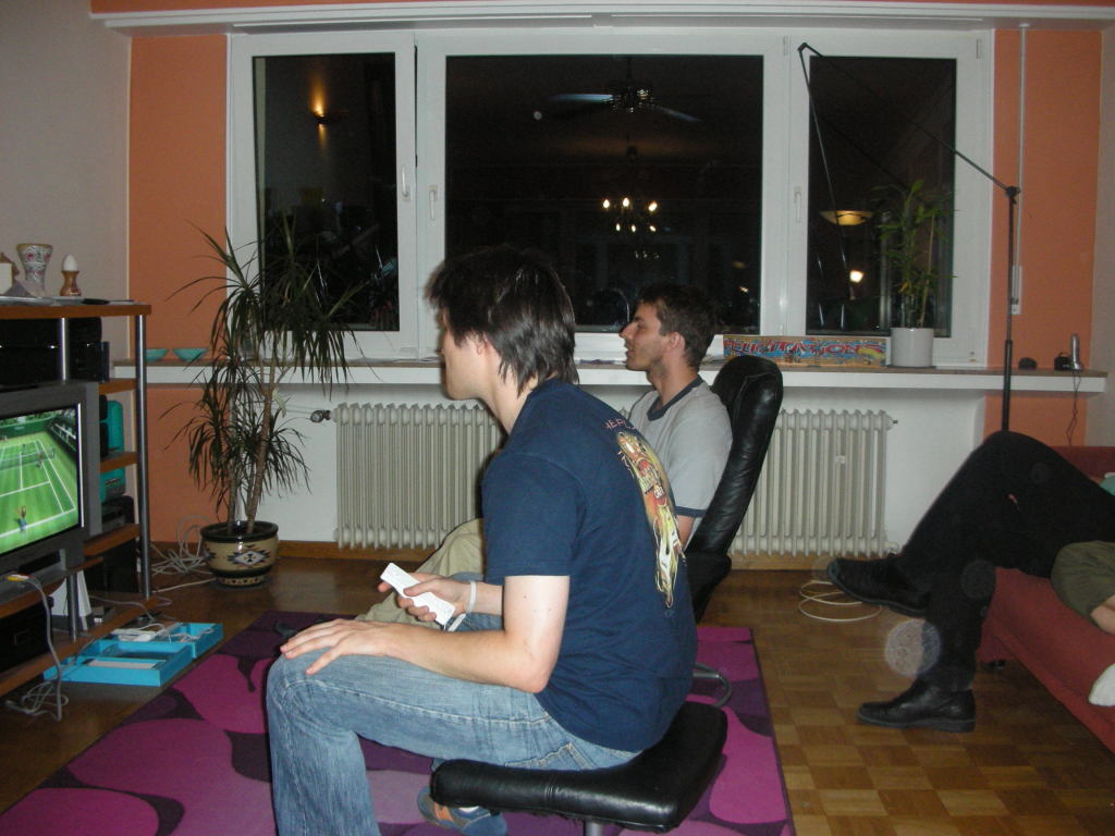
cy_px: 418
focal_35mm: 35
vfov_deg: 40.7
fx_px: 1127
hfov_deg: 52.6
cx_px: 558
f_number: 3
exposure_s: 1/60.1
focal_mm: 5.8
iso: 200
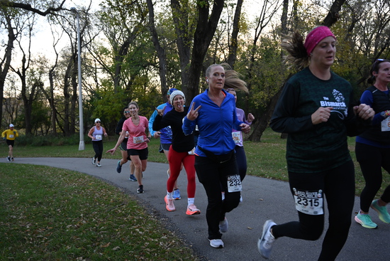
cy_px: 130
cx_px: 195
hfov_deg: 59.5
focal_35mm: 32
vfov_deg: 41.7
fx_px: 341
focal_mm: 31.5
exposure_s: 1/320
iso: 900
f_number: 4
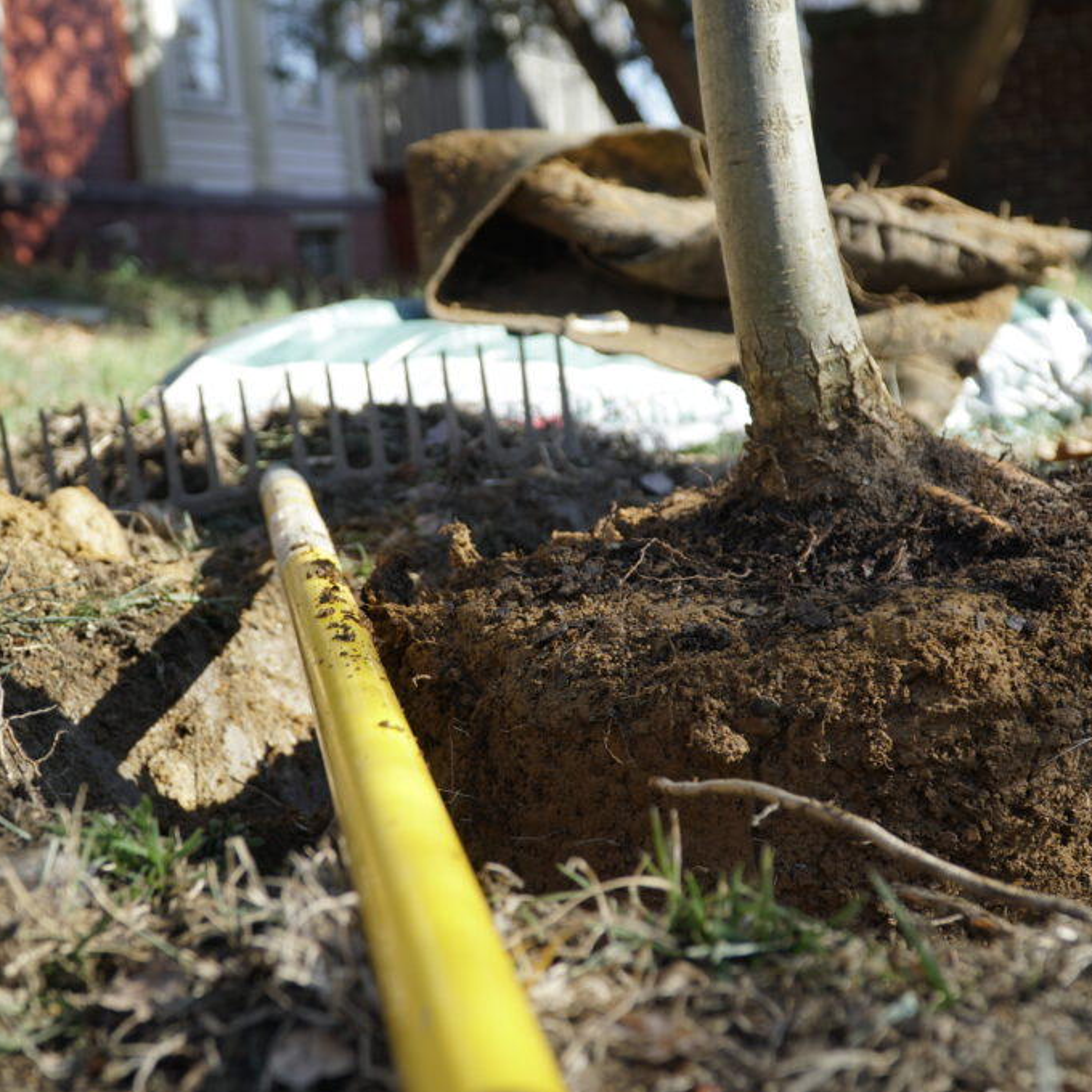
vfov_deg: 30.7
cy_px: 547
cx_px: 564
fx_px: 1986
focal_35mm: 56
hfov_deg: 30.7
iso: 125
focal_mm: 29
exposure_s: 1/160
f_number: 4
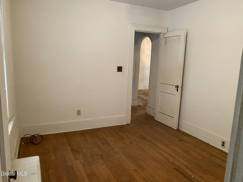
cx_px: 122
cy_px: 91
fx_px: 183
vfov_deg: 53.1
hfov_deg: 67.3
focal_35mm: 26
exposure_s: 1/60
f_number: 1.8
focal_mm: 4.25
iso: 500
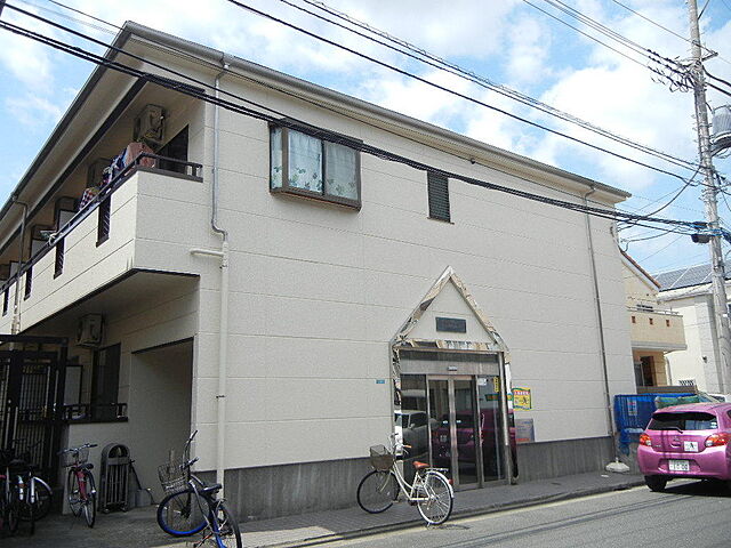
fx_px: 634
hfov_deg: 60.0
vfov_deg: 46.8
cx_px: 366
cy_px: 274
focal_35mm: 30
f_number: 7
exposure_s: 1/301
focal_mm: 5.4
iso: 160
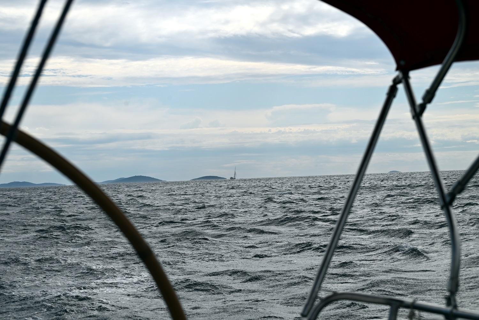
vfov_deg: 19.5
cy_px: 160
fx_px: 932
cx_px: 240
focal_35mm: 70
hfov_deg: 28.8
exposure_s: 1/1000
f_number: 8
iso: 100
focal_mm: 70
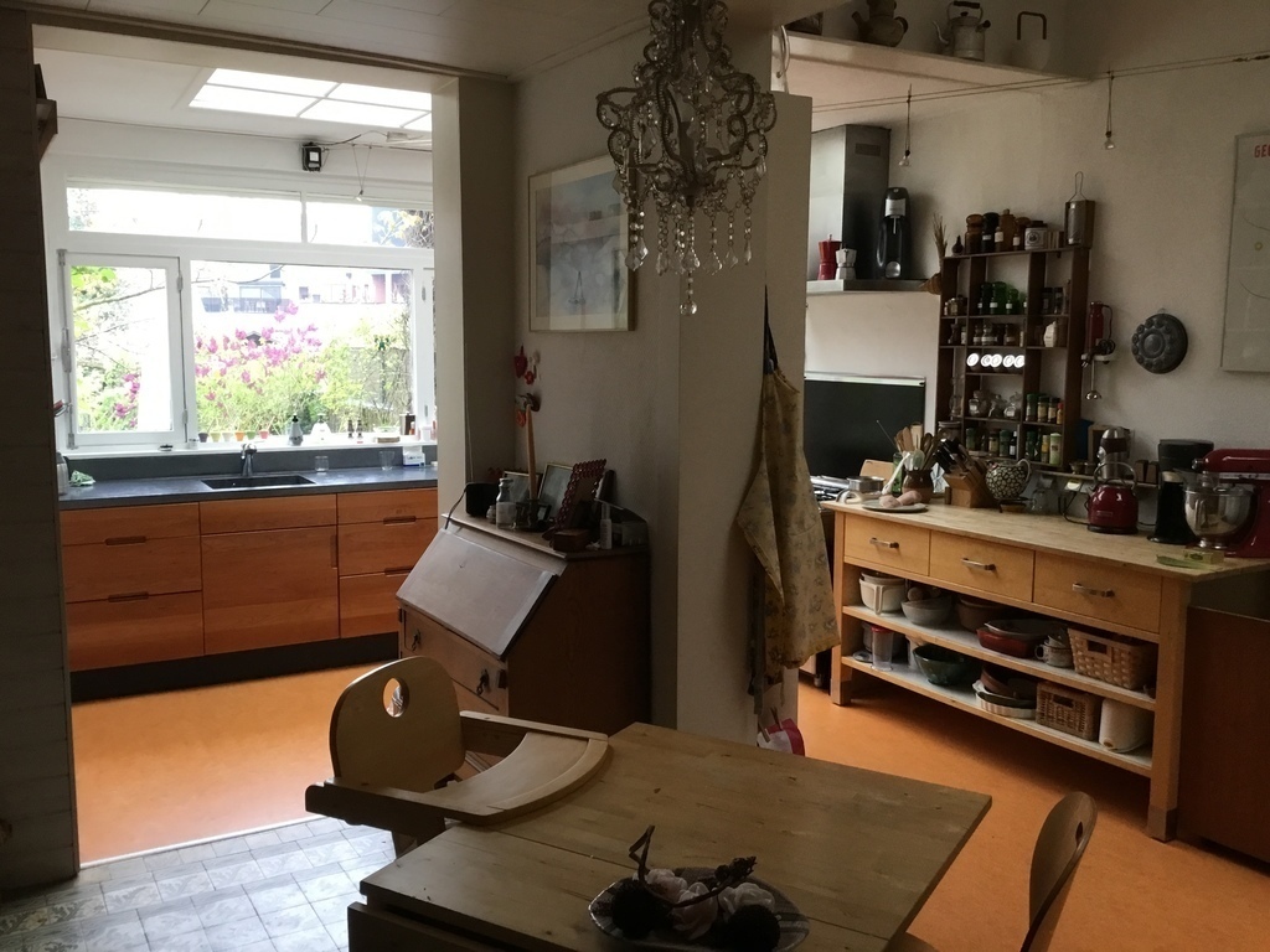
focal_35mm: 31
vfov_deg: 45.4
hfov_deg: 58.4
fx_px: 1137
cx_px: 635
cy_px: 476
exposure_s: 1/33
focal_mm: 3.3
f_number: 2.4
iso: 64
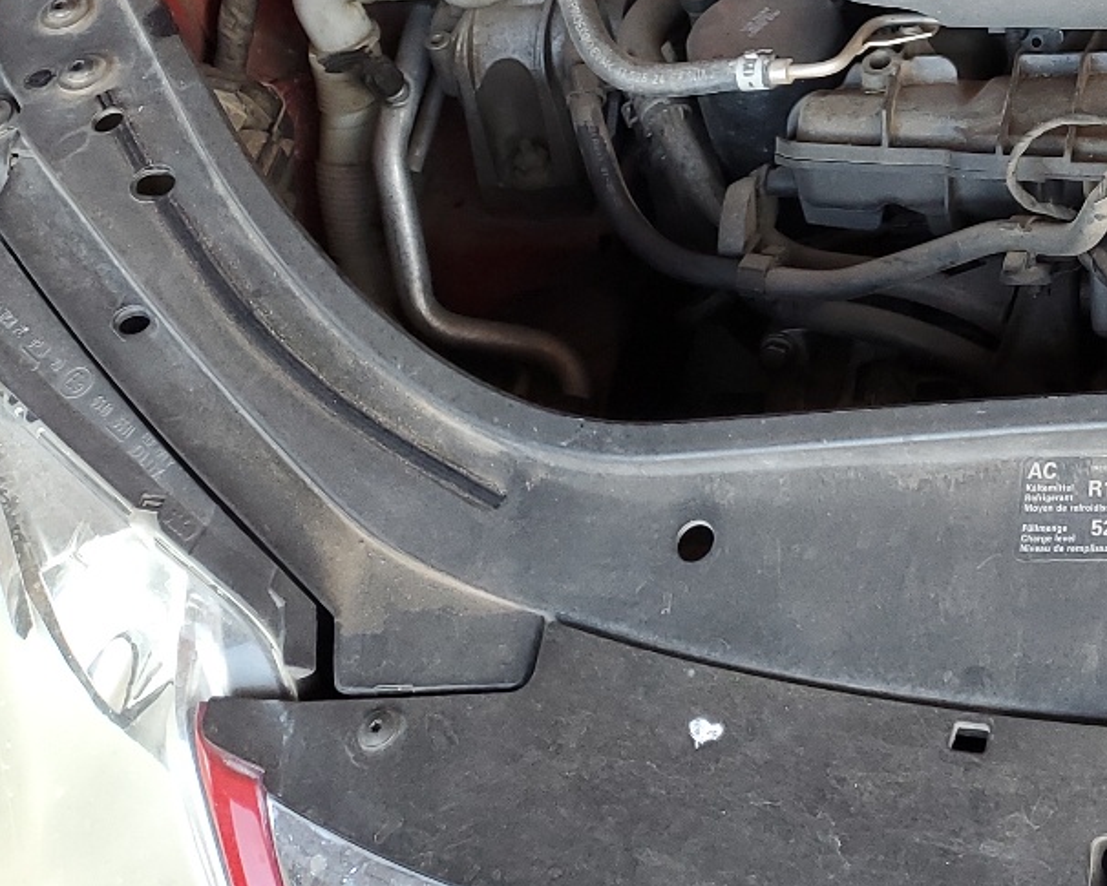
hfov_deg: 24.6
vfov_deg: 21.7
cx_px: 1447
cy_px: -64
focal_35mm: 67
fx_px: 2195
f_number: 1.5
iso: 57
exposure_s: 1/60.2
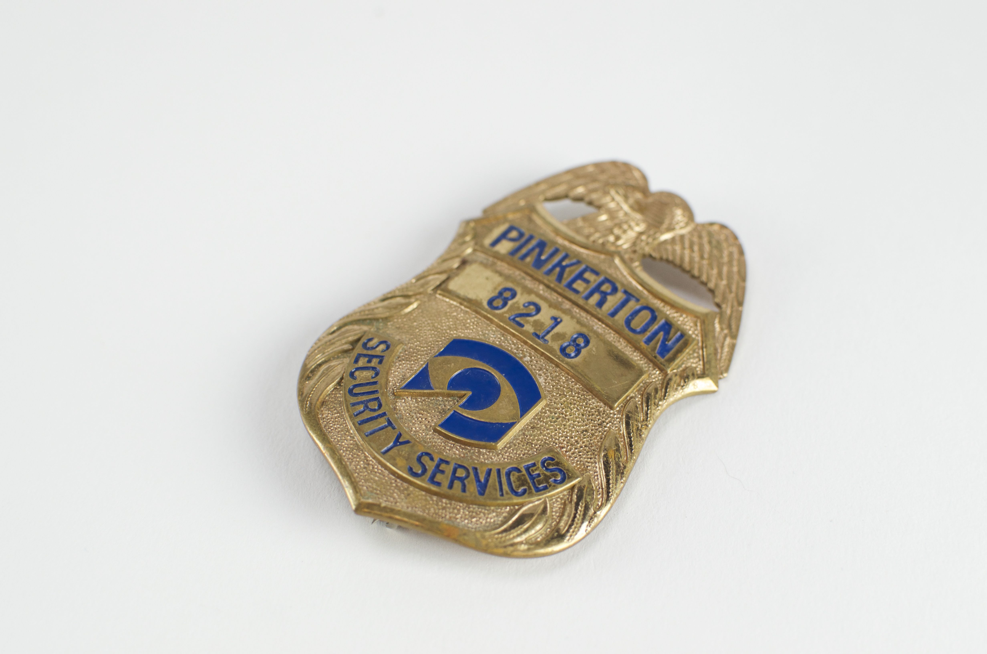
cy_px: 327
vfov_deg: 25.6
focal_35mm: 52
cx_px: 494
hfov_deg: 37.9
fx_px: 1436
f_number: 4
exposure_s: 1/125
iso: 800
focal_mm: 35
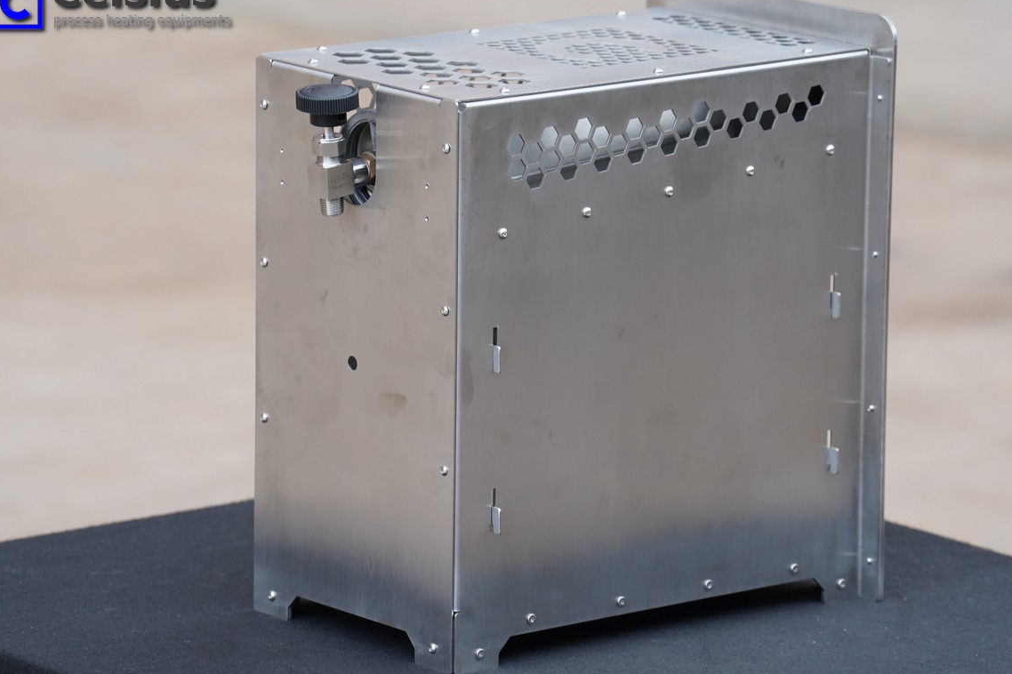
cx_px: 536
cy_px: 338
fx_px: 6323
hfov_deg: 9.2
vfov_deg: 6.1
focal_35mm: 225
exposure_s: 1/250
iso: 2000
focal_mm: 200
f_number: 8
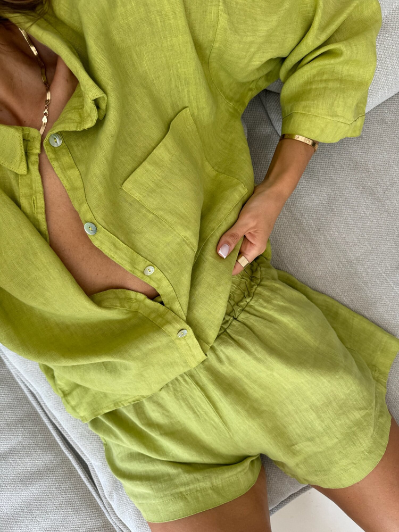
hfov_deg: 56.8
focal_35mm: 24
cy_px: 266
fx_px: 369
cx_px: 200
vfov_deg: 71.6
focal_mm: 6.76
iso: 80
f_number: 1.78
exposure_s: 1/347
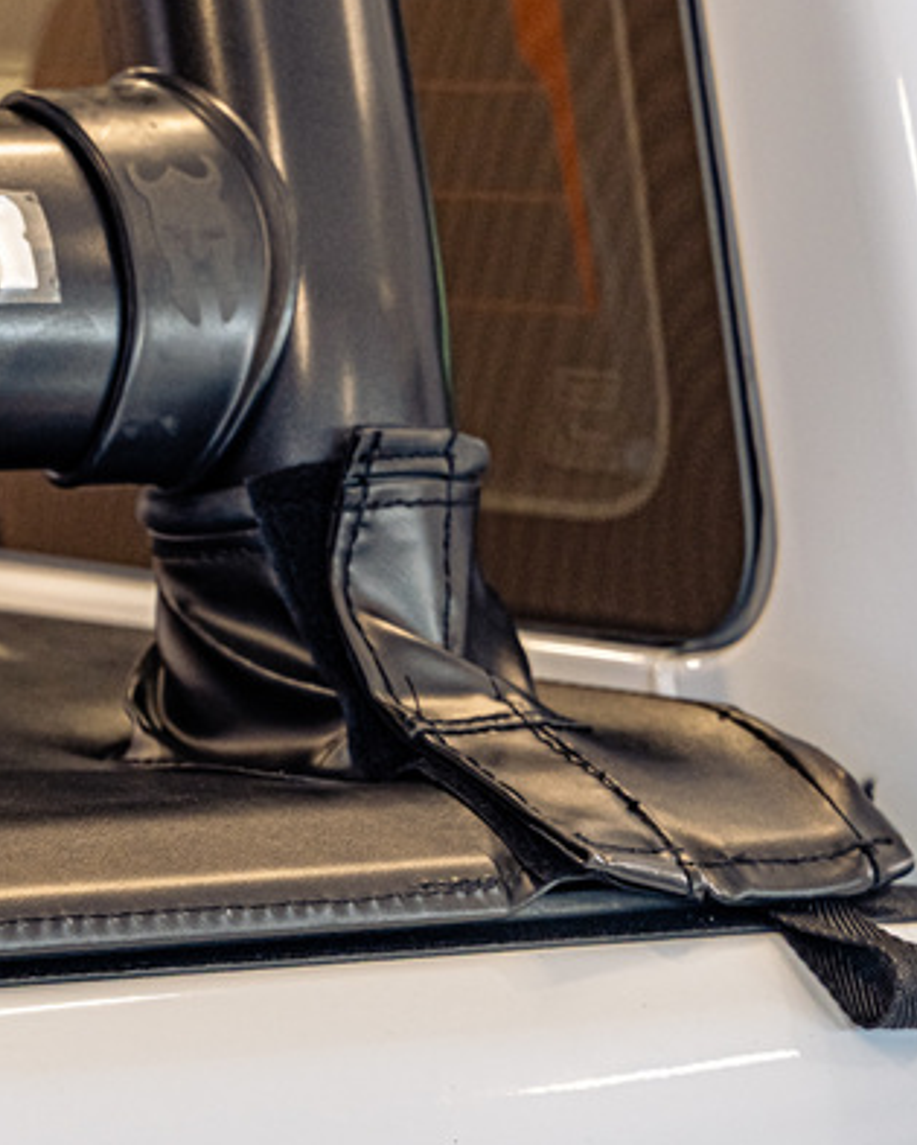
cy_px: 256
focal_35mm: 183
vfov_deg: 10.5
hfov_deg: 8.2
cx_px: -543
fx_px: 6201
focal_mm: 75
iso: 640
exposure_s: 1/125
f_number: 4.5
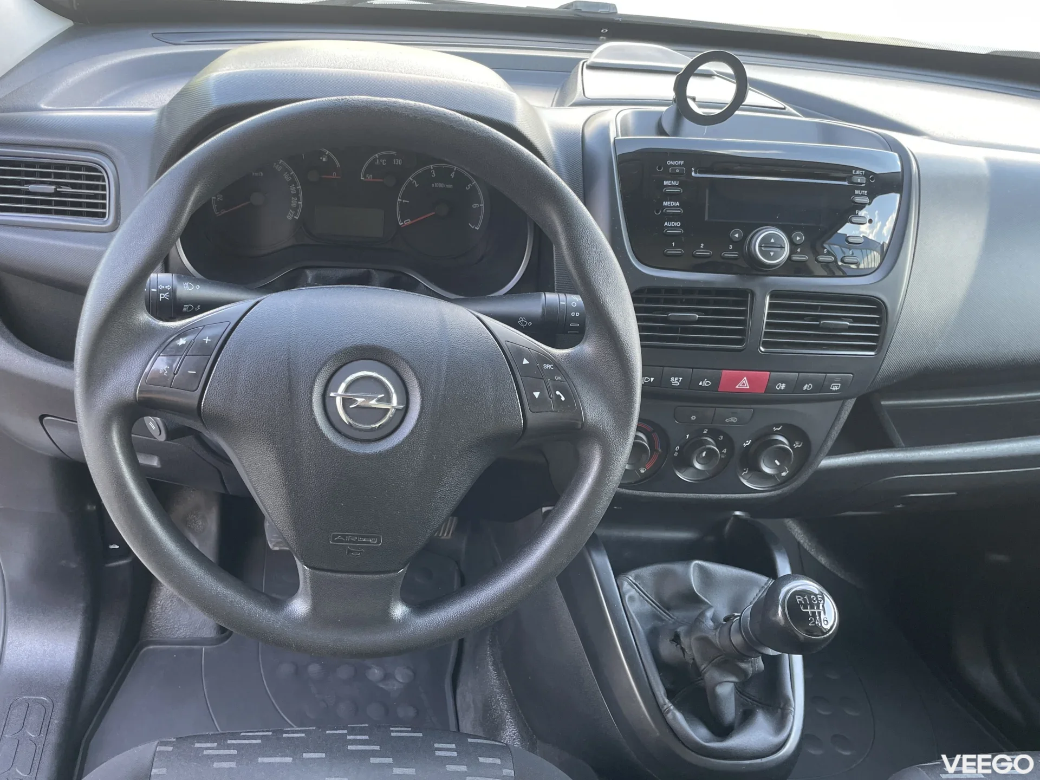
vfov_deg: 53.1
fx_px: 781
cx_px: 520
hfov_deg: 67.3
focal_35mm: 26
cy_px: 390
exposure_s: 1/121
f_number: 1.6
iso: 80
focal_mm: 4.2
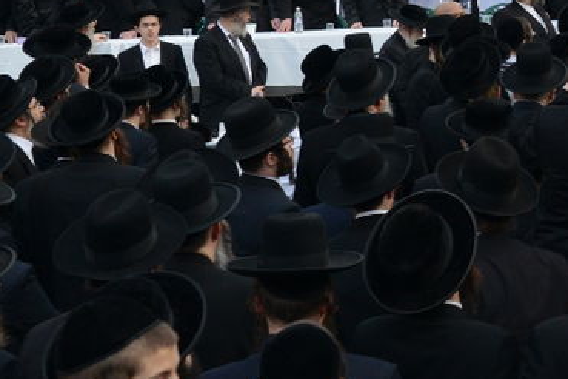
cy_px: -76
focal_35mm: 129
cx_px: 805
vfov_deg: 10.5
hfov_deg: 14.9
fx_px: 2035
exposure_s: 1/320
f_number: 5.6
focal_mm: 34
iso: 1250
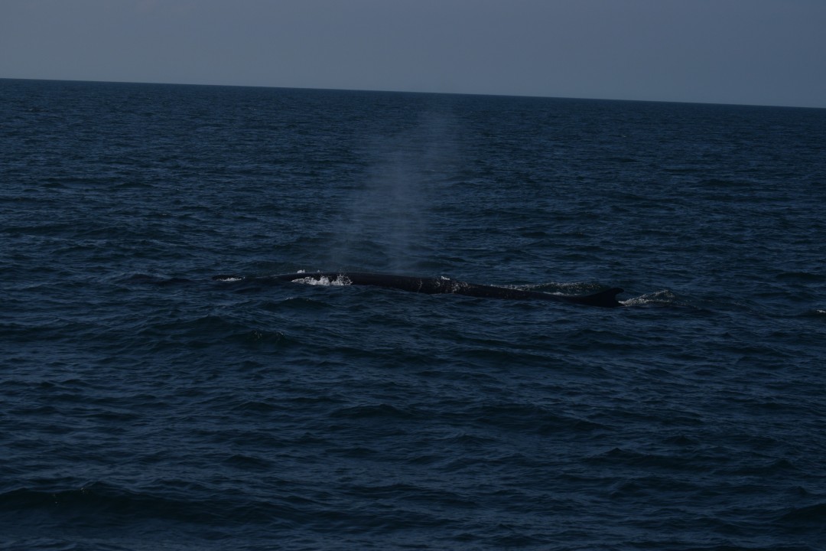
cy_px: 276
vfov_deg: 12.2
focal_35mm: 112
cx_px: 413
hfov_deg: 18.2
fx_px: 2581
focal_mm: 75
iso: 200
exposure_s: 1/4000
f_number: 7.1
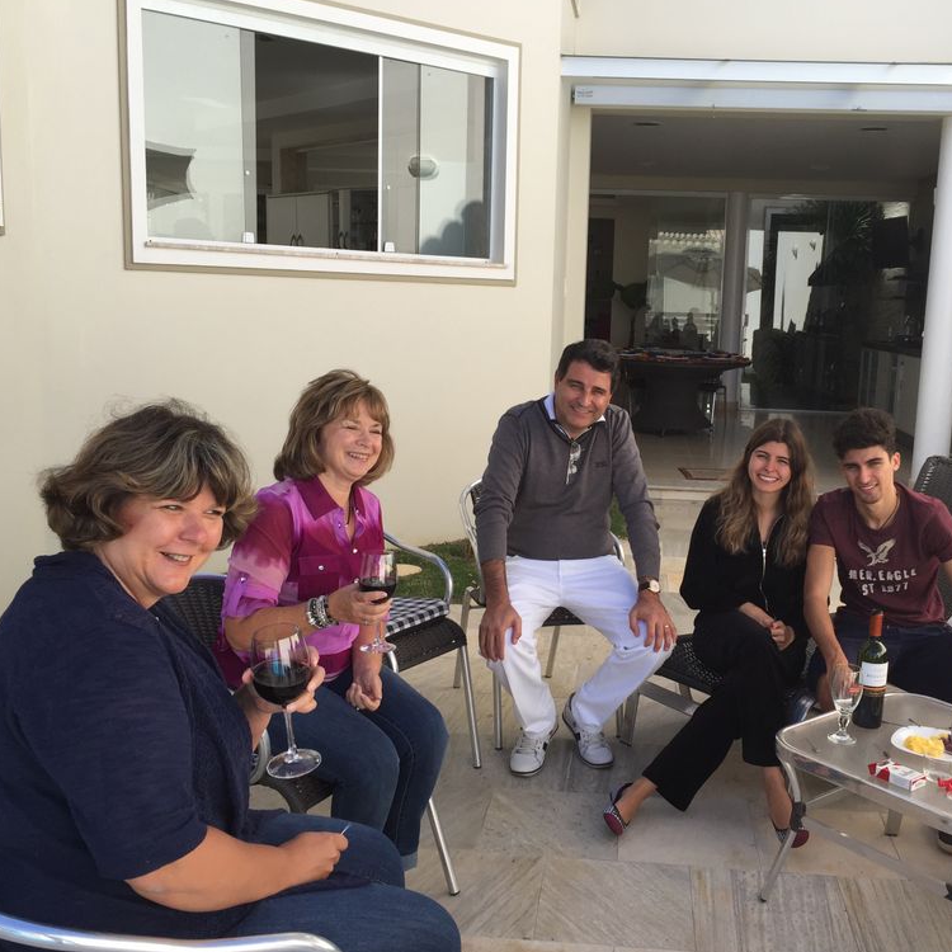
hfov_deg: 46.9
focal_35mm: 35
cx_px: 583
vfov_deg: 47.2
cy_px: 473
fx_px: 1089
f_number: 2.2
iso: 32
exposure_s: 1/573
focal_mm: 4.15
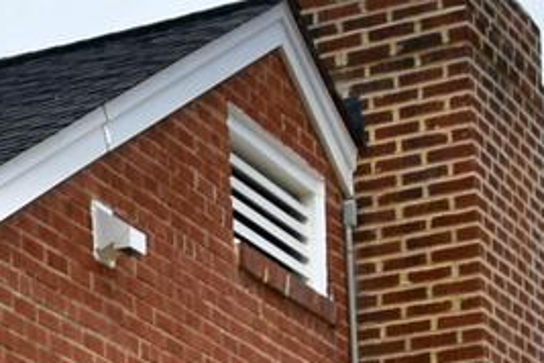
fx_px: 3128
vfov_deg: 6.2
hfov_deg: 9.2
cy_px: 1033
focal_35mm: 207
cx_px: -646
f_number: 5.6
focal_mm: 18
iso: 100
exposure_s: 1/125
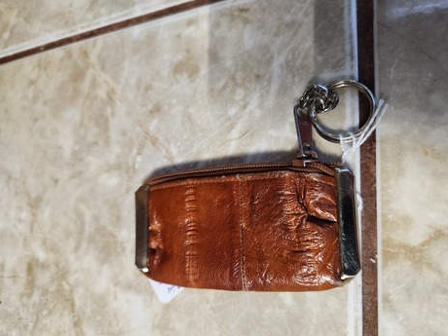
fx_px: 311
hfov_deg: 71.6
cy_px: 173
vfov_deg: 56.8
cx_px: 232
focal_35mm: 24
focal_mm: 5.4
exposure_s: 1/120
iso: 640
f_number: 1.8
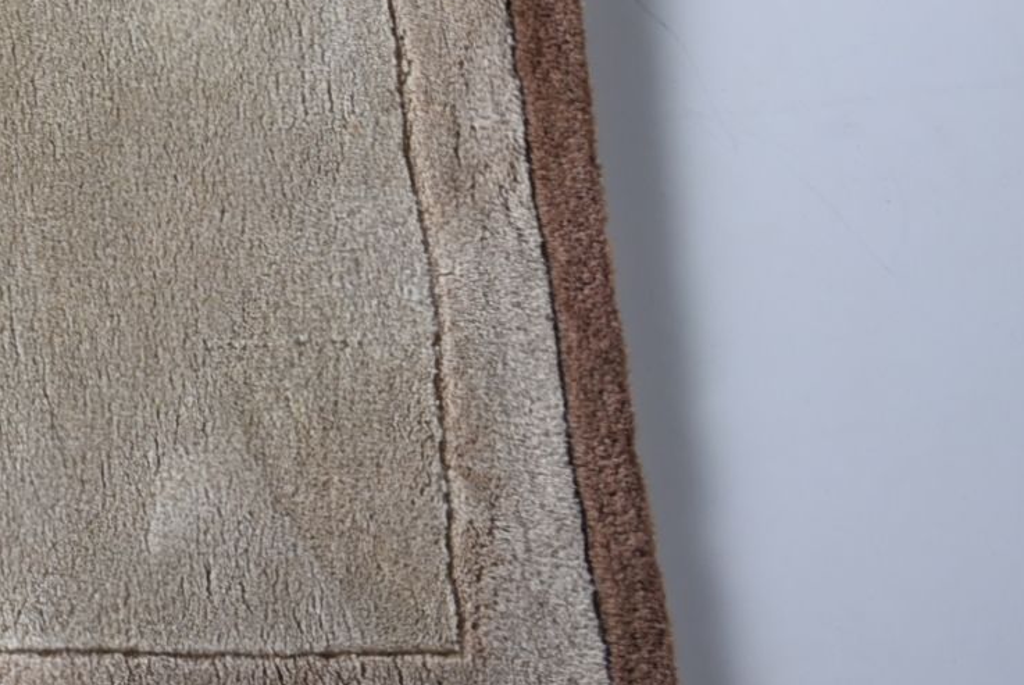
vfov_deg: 9.9
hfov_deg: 13.4
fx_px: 3815
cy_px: -367
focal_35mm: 134
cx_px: -946
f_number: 7.1
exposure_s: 1/60
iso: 100
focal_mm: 22
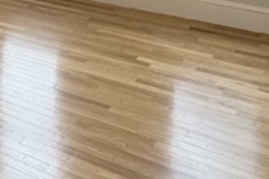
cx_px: -24
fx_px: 516
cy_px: -118
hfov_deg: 27.0
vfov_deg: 17.1
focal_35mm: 69
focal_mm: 2.22
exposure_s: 1/99
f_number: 2.2
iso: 160
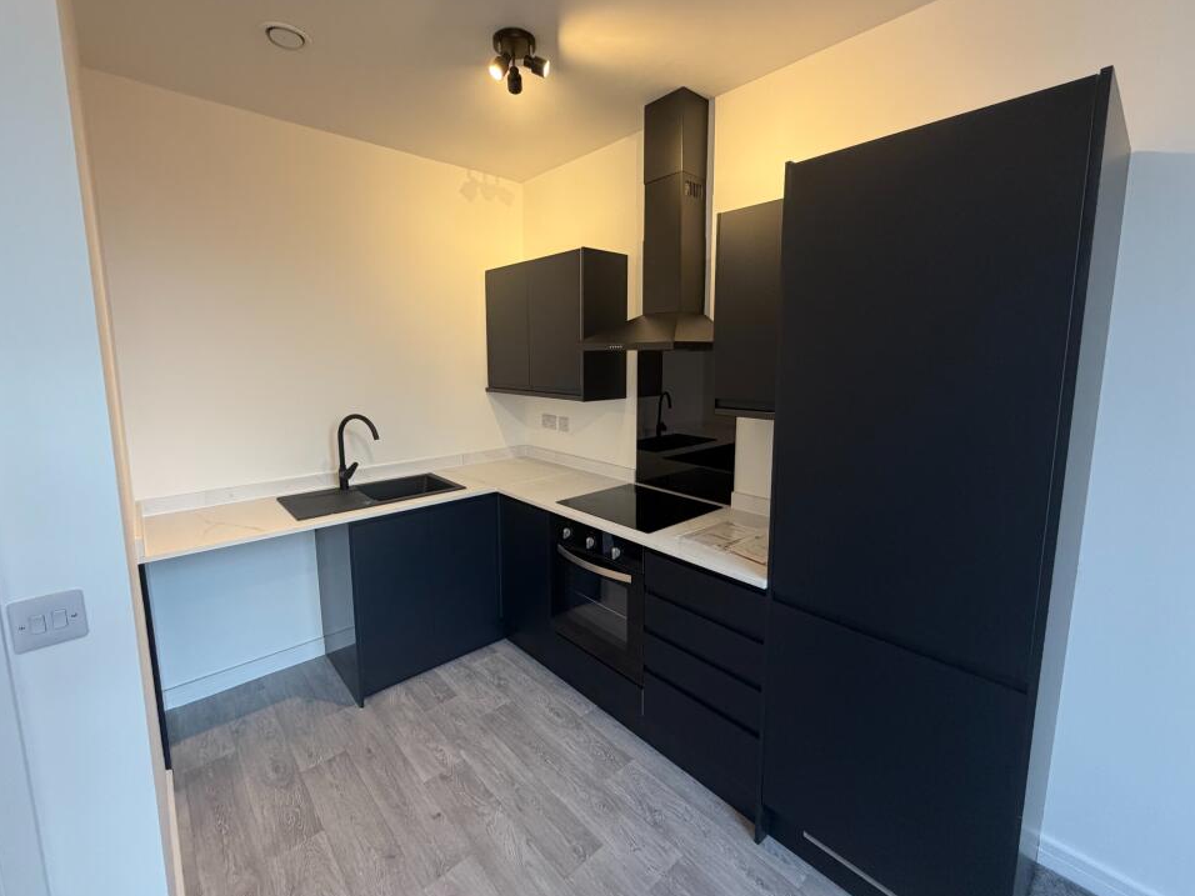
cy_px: 425
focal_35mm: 15
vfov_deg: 81.7
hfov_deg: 98.2
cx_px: 595
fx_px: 518
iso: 250
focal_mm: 2.22
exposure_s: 1/121
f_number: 2.2
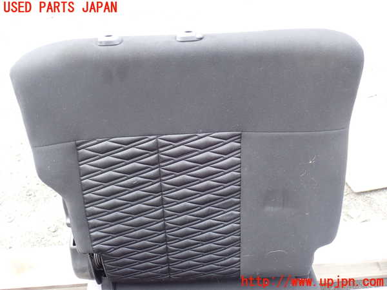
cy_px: 145
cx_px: 194
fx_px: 335
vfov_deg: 46.8
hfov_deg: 60.0
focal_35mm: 30
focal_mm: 5.4
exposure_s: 1/60
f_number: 3.2
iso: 100
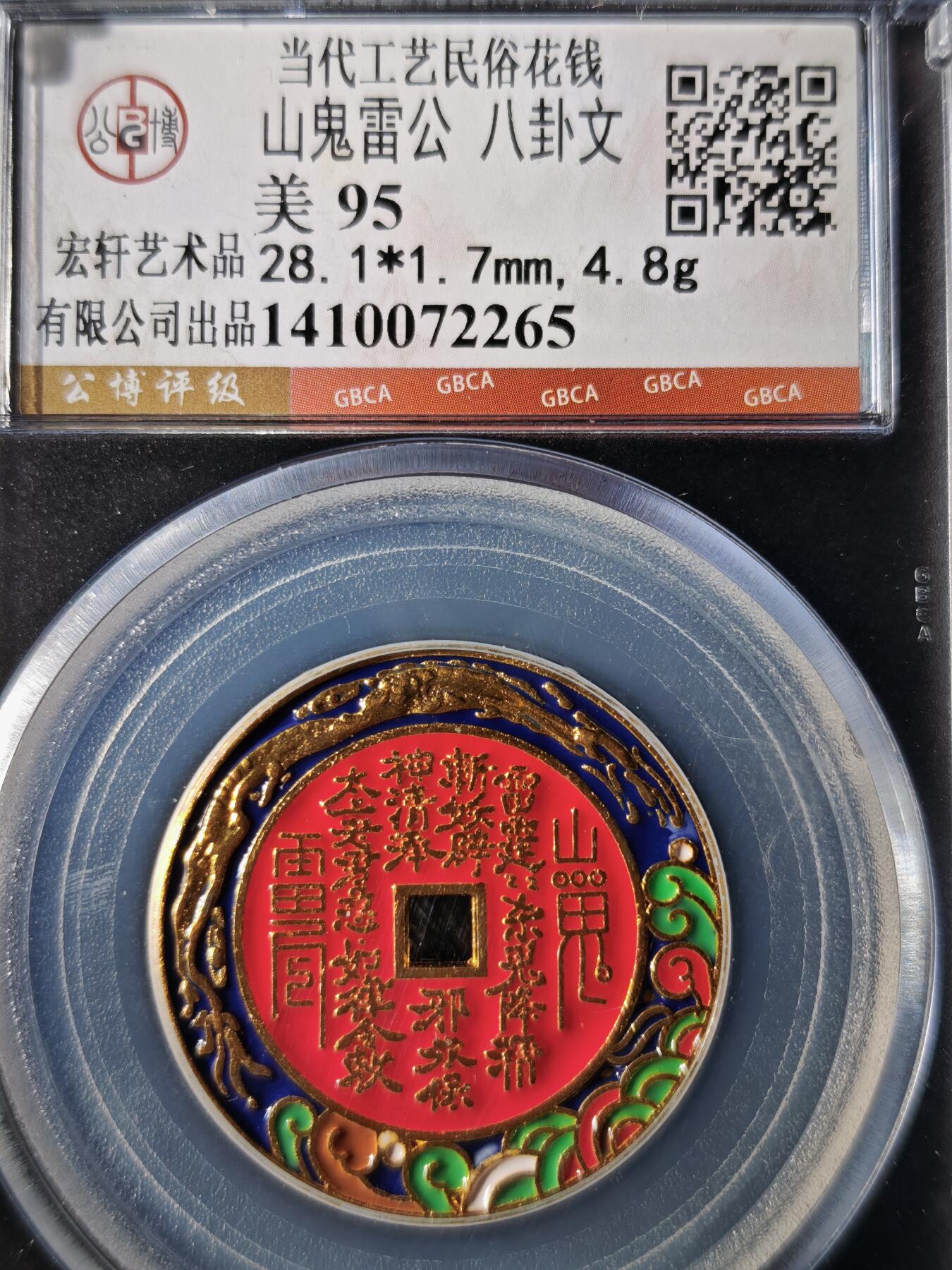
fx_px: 1797
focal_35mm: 49
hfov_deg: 29.7
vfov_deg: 38.9
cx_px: 476
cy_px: 635
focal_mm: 5.85
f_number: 1.63
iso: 50
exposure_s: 1/247
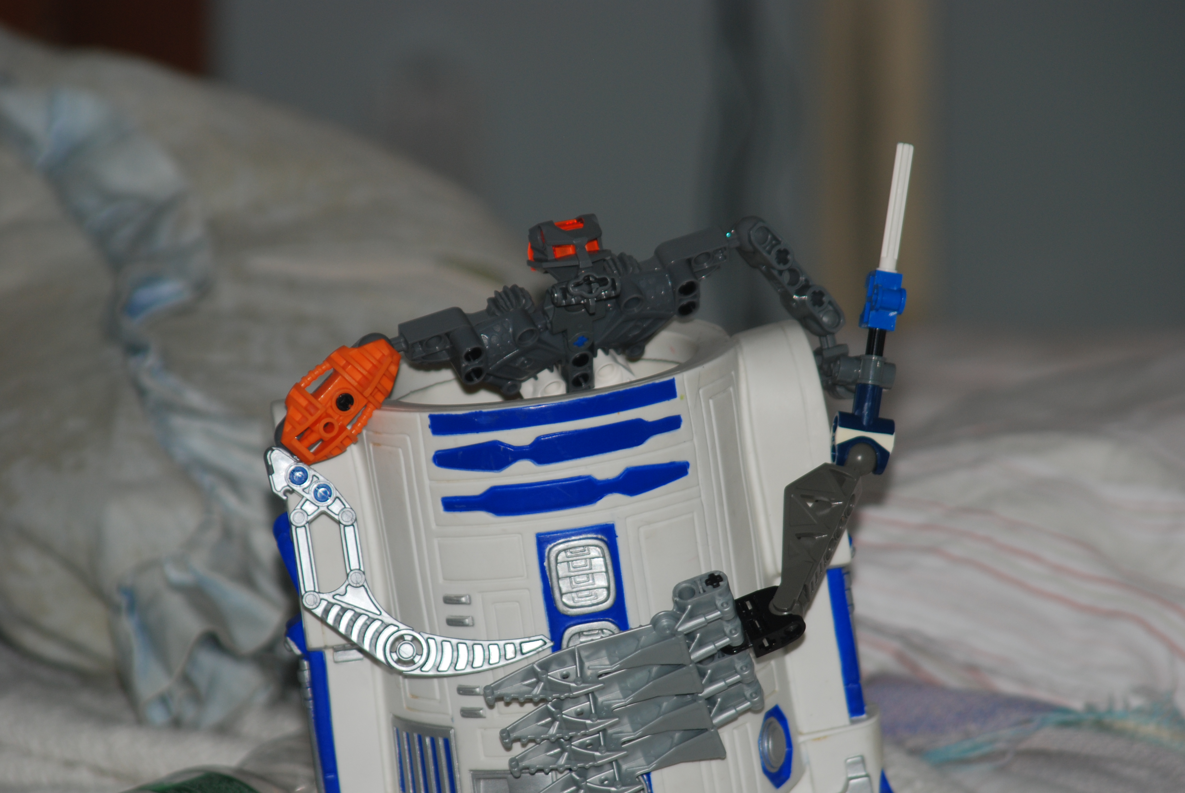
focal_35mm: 300
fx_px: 9887
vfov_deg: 4.6
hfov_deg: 6.9
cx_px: 592
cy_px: 396
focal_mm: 200
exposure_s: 1/60
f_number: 5.6
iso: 200
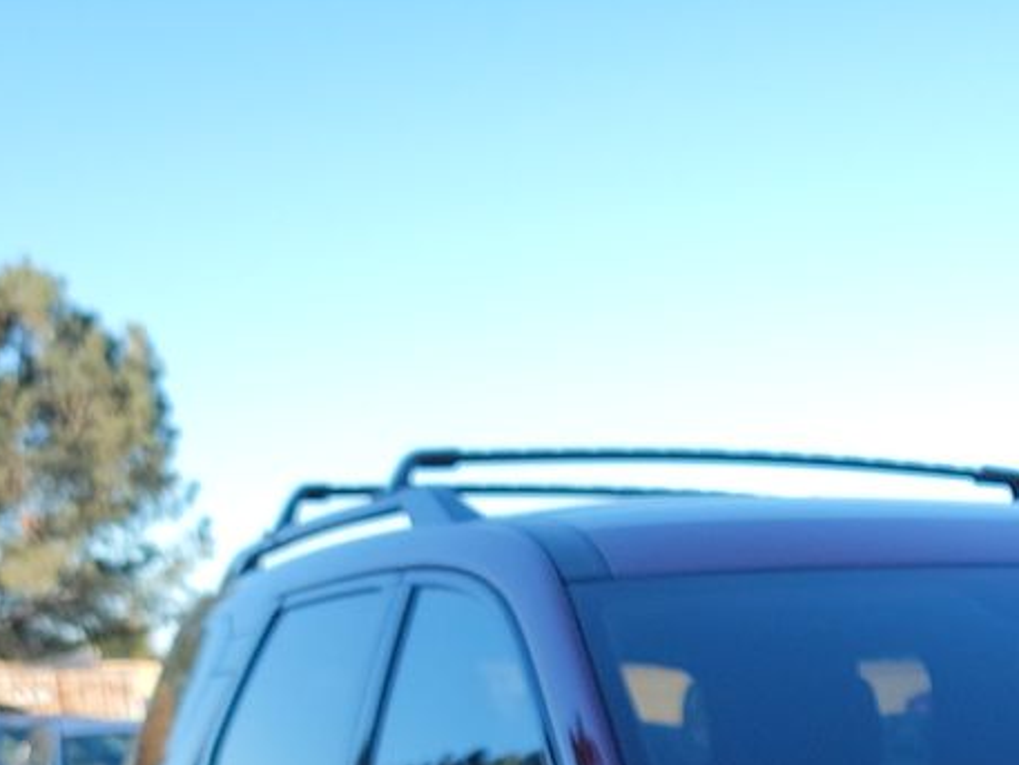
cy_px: 1329
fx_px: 2473
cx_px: 1271
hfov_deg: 21.4
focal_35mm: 84
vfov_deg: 15.4
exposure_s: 1/287
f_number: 1.8
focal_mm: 6.7
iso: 50
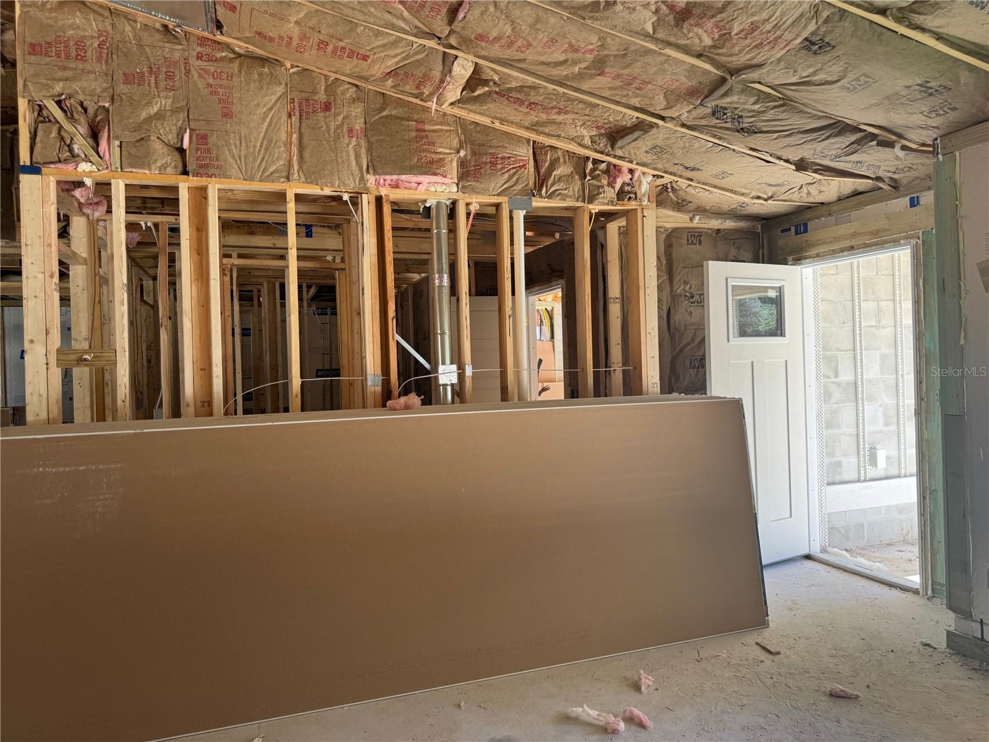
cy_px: 371
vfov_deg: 56.8
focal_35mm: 24
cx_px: 494
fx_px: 686
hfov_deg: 71.6
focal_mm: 6.76
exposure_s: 1/147
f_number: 1.78
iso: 80
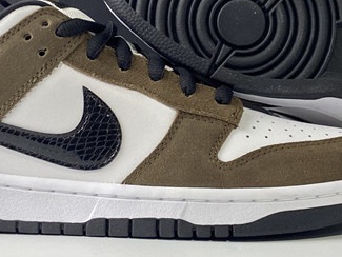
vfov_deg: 18.3
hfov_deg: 24.4
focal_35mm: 80
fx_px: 791
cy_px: 63
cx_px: 197
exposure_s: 1/64
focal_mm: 4.25
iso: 125
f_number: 1.8
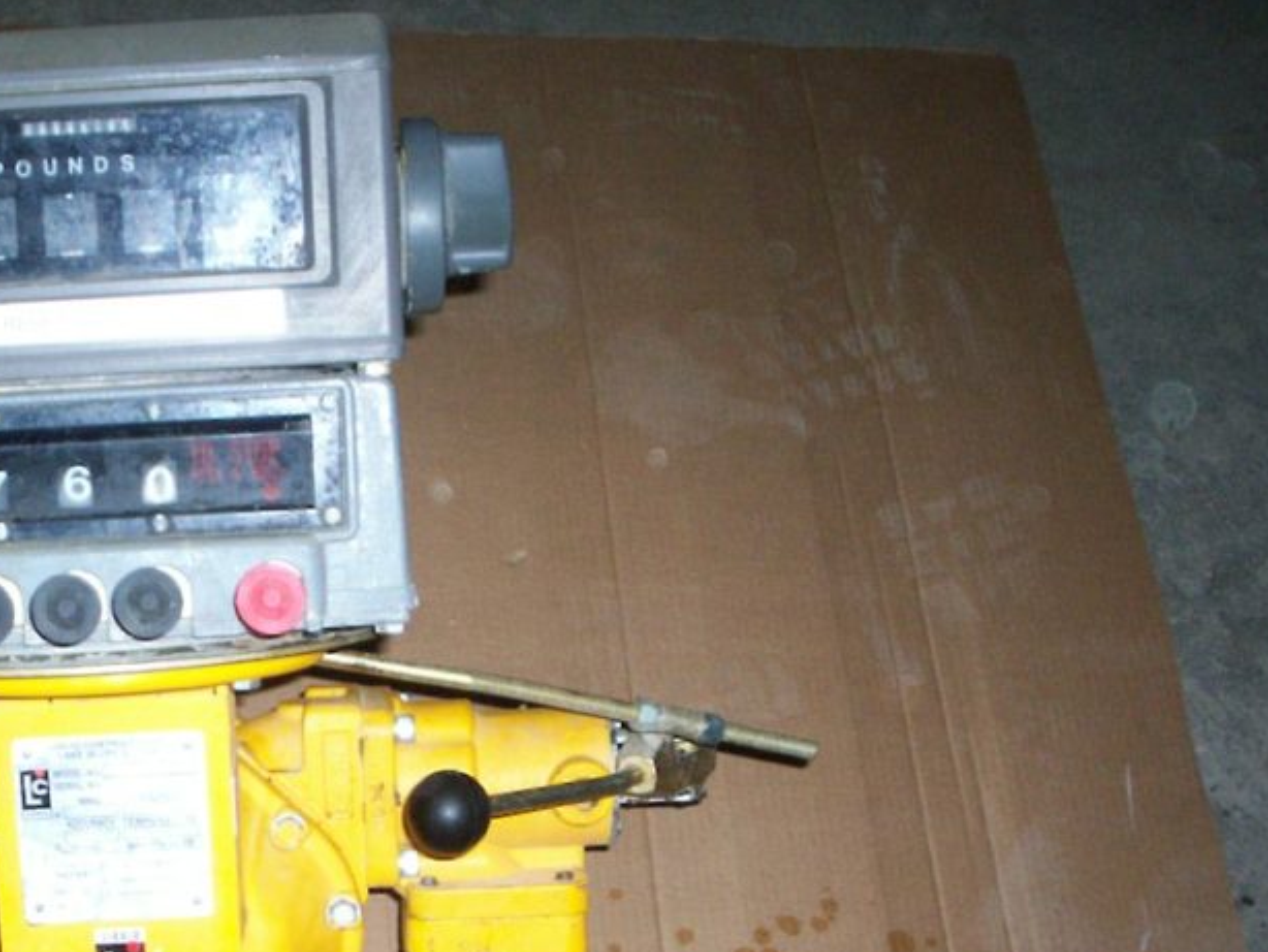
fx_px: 2199
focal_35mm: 60
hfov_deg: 31.4
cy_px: 752
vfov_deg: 24.1
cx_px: 268
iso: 140
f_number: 4.5
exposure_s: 1/64
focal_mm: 5.9
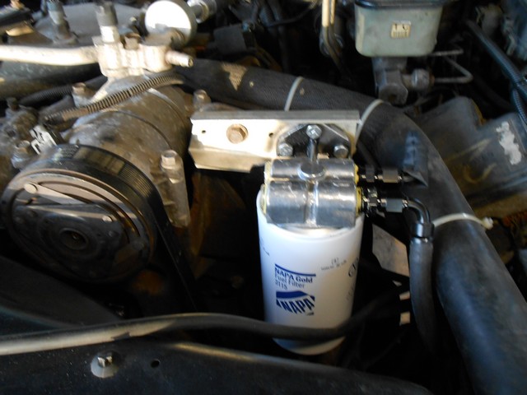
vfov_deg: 46.8
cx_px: 264
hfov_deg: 60.0
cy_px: 198
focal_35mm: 30
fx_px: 457
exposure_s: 1/30
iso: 320
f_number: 3.8
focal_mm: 5.3
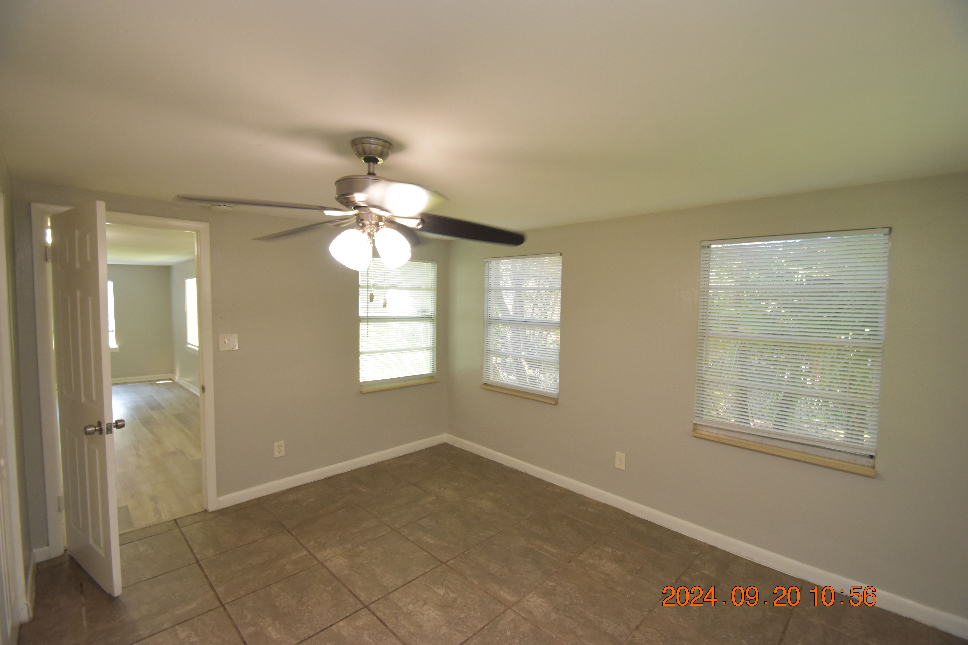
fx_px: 403
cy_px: 322
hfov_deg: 100.4
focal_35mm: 15
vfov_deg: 77.3
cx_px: 484
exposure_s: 1/60
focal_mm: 10
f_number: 3.5
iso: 1250
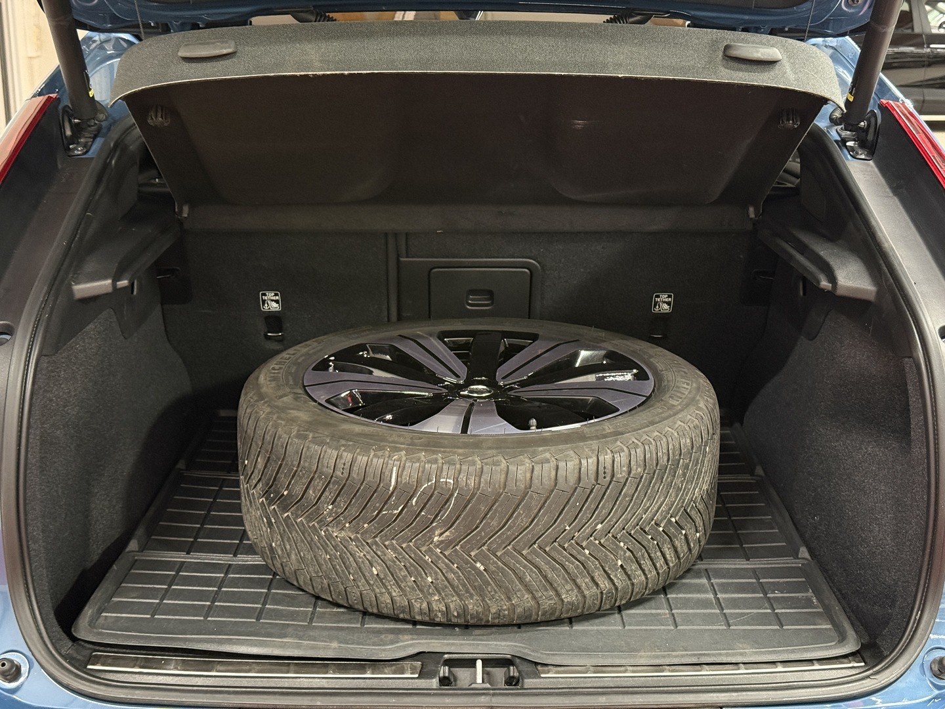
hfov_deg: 39.7
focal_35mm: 48
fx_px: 1310
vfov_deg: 30.3
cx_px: 472
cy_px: 354
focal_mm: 6.76
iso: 400
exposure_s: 1/40
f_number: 1.78
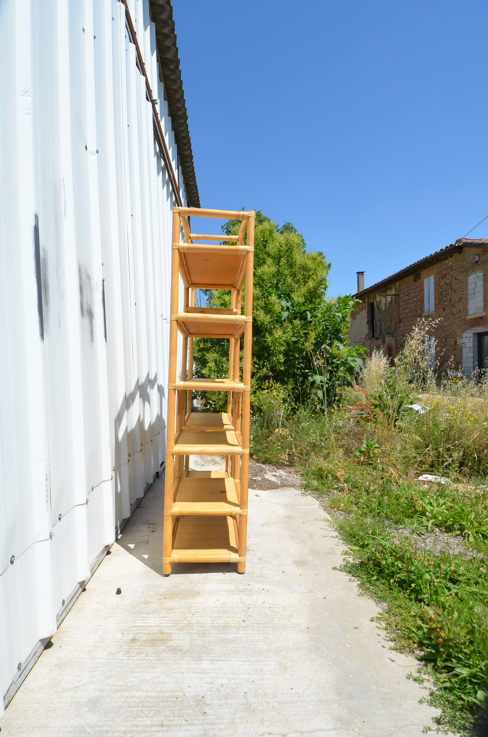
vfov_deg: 90.1
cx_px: 244
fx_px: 368
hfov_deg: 67.1
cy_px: 368
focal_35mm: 18
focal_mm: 12
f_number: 8
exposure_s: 1/250
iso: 100
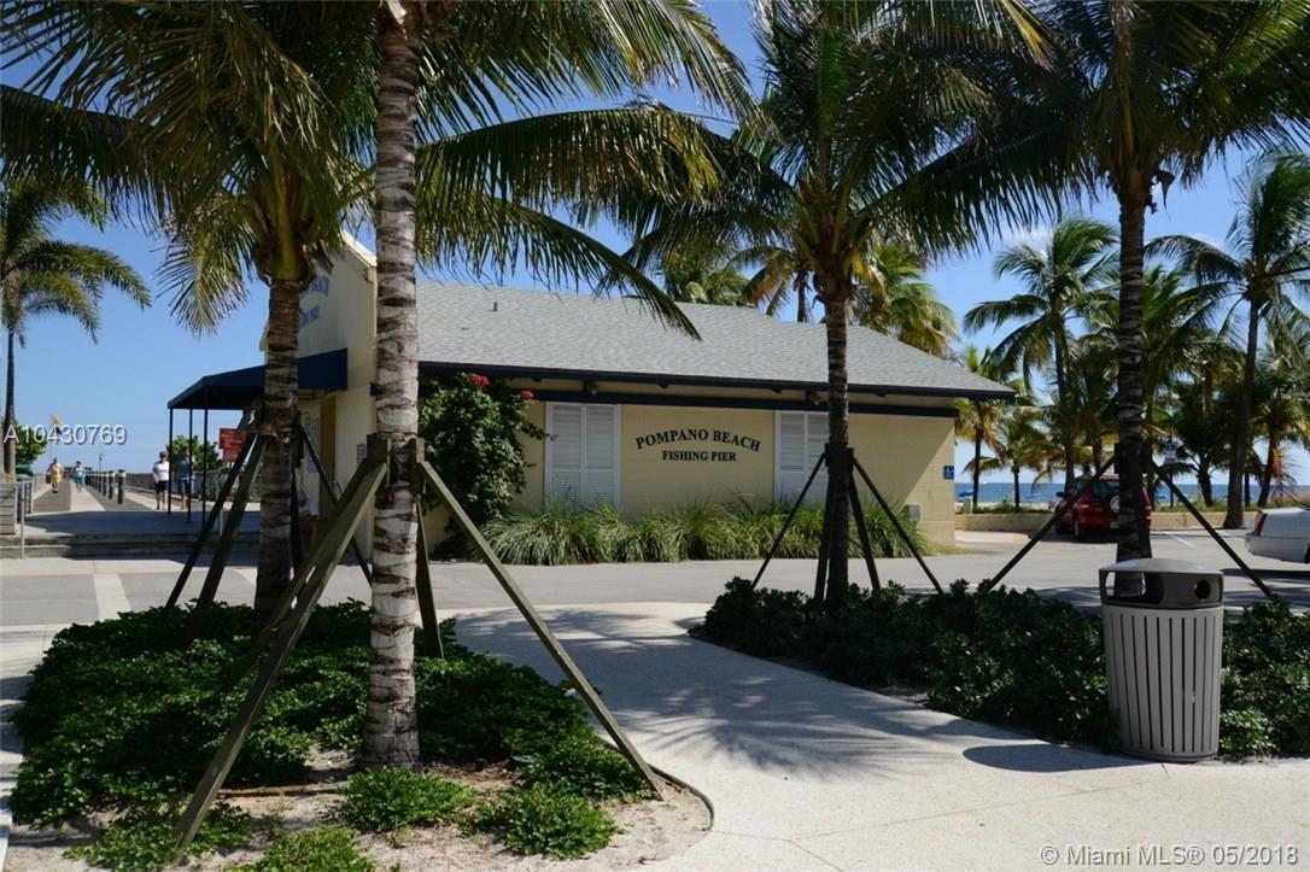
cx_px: 655
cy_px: 436
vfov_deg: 41.1
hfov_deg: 58.7
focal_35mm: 32
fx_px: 1164
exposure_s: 1/1600
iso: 800
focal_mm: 32
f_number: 11
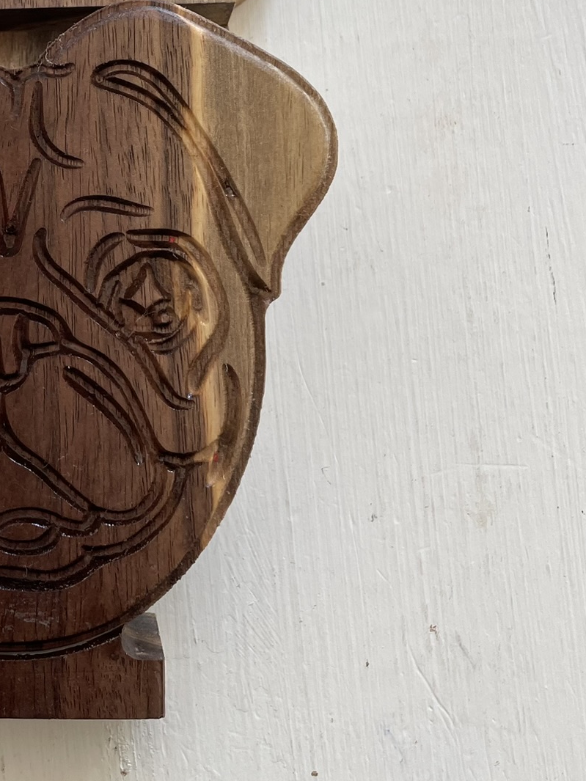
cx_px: 43
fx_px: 1128
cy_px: 188
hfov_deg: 27.9
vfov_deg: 37.2
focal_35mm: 50
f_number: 1.6
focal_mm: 4.2
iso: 80
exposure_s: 1/121
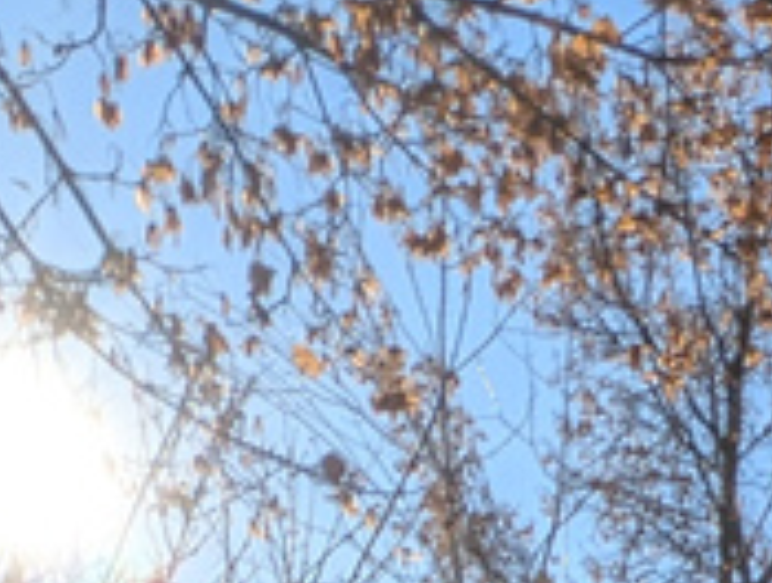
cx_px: 1165
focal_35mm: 70
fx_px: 1564
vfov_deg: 14.9
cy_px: 1321
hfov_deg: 22.6
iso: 39
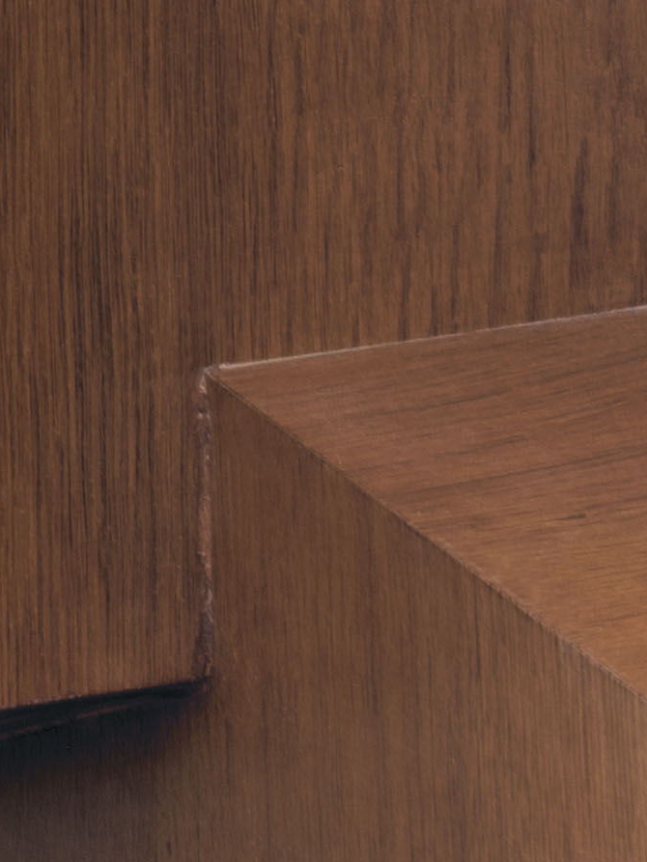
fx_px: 5631
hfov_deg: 6.3
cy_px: -610
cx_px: -783
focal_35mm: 226
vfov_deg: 8.5
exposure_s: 4
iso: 200
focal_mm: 35
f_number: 16
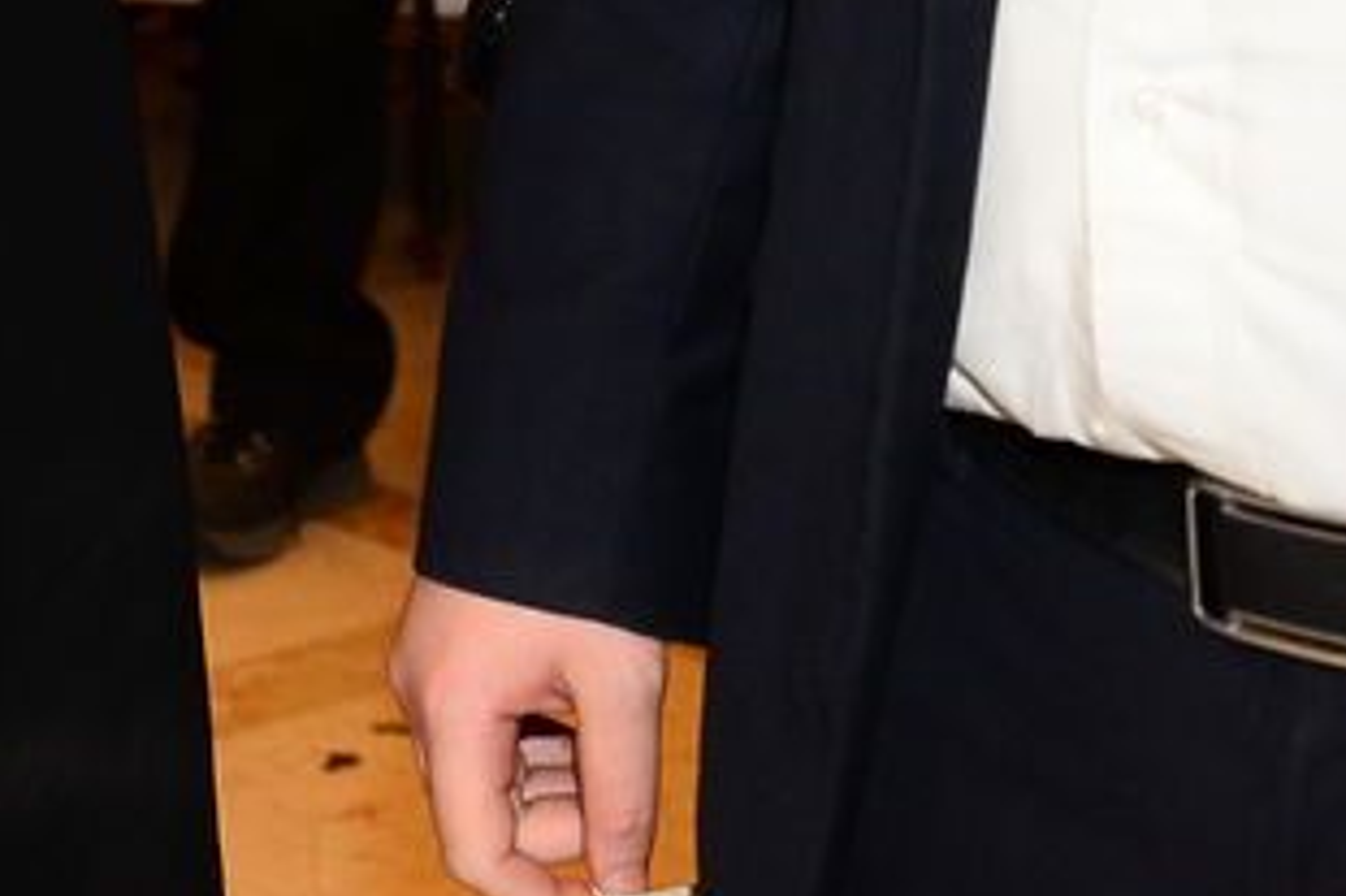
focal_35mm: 153
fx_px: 5717
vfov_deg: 8.4
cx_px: -749
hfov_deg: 12.7
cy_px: -1050
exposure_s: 1/160
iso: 1000
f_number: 4
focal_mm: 34
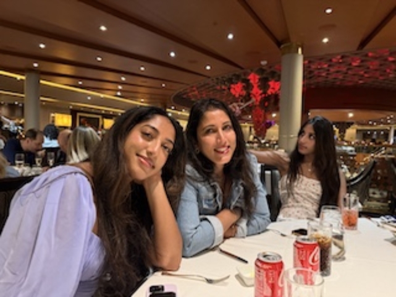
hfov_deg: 71.6
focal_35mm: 24
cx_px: 198
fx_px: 274
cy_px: 148
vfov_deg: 56.8
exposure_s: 1/40
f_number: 1.78
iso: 640
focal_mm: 6.76
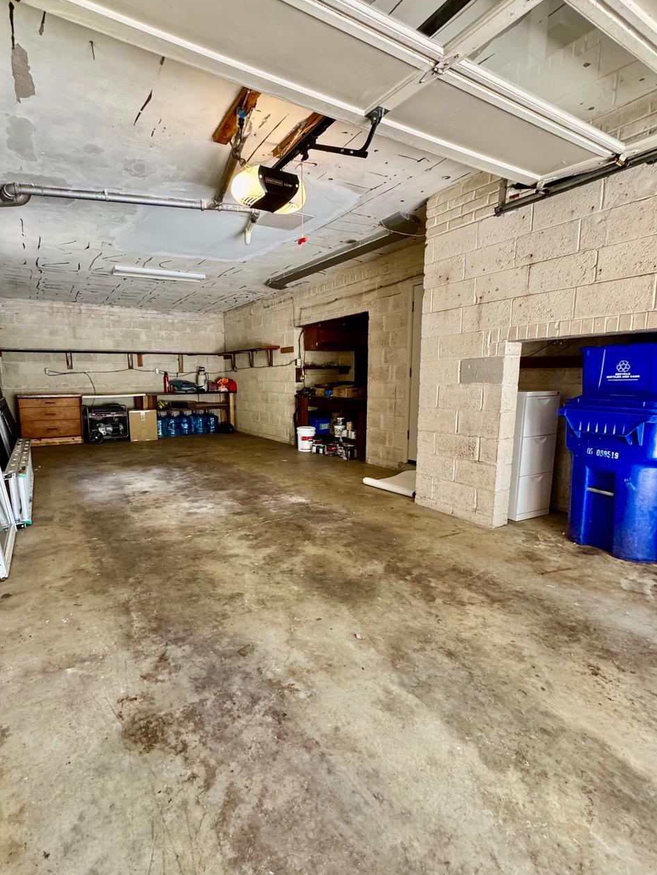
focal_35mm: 17
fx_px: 430
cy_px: 445
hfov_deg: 74.1
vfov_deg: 91.0
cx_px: 272
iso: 250
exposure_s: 1/60
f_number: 2.2
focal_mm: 2.22
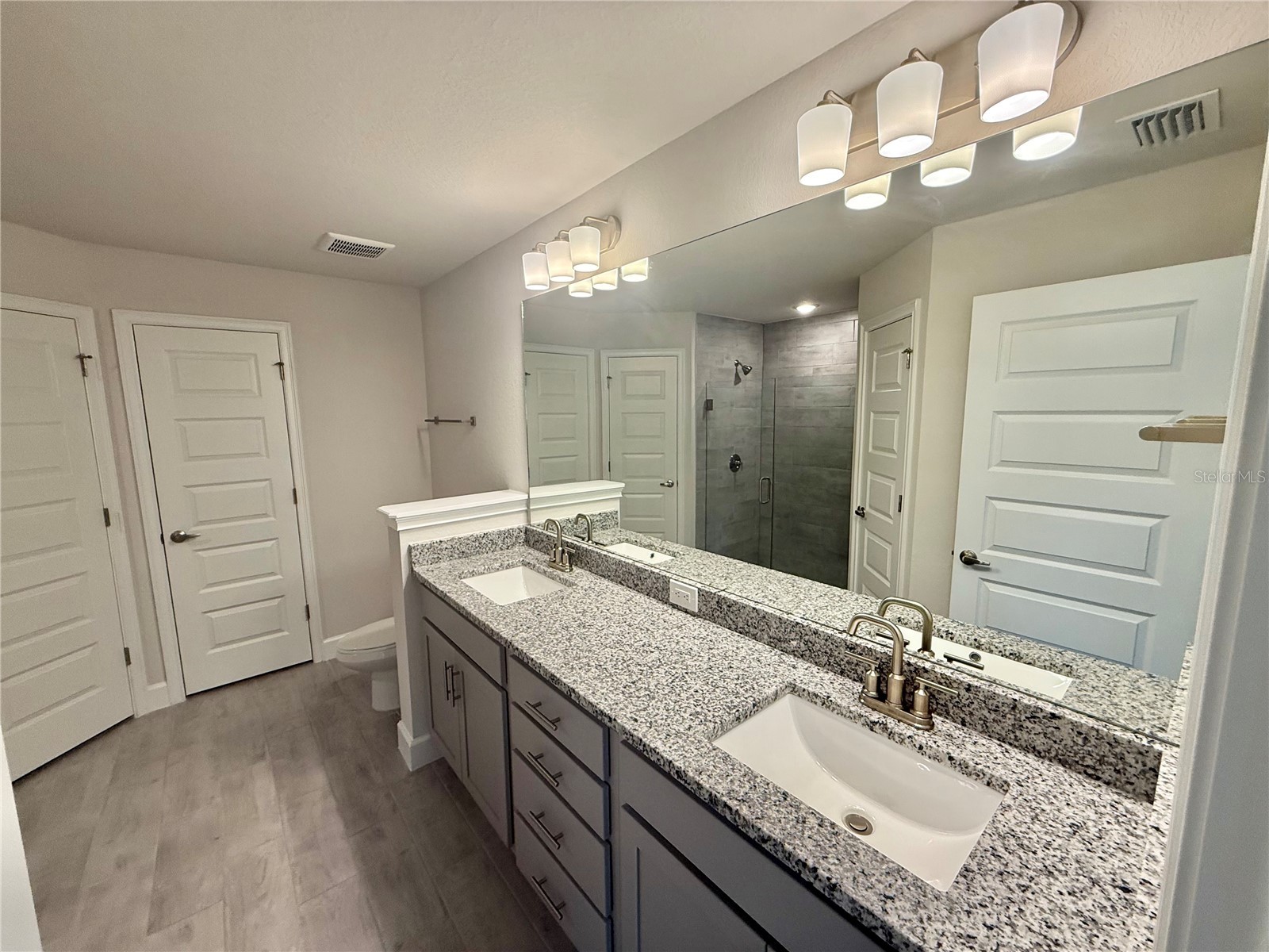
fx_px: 513
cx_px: 634
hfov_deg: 102.1
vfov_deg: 85.7
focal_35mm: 14
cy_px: 476
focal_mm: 2.22
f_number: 2.2
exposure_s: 1/120
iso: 160
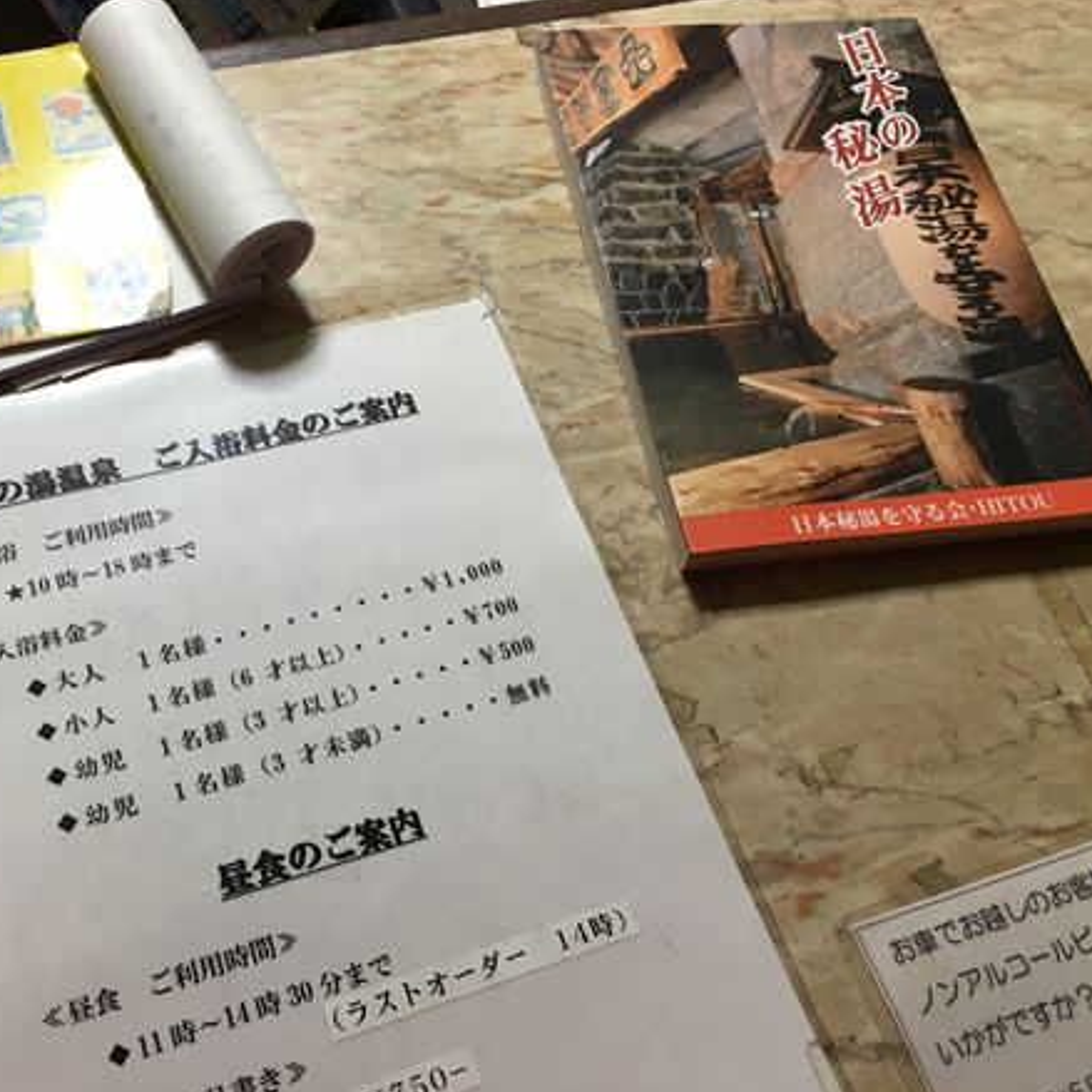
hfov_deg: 46.7
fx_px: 1249
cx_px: 391
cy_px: 547
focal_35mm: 35
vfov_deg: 47.2
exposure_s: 1/33
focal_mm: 4.15
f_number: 2.2
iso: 80
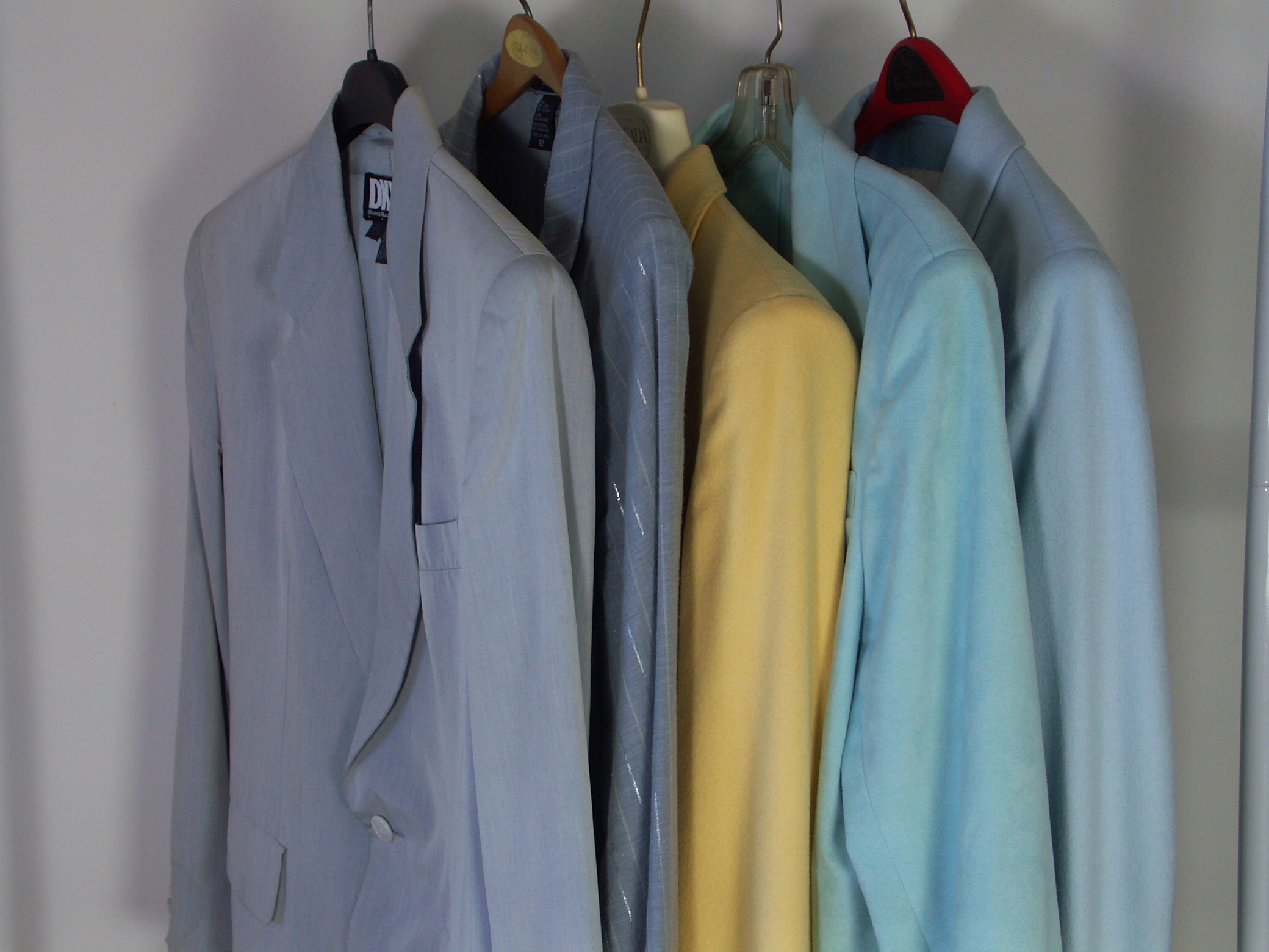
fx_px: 1833
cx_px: 634
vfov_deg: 29.1
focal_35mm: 50
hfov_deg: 38.2
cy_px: 476
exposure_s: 1/40
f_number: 4.5
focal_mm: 12.95
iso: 100
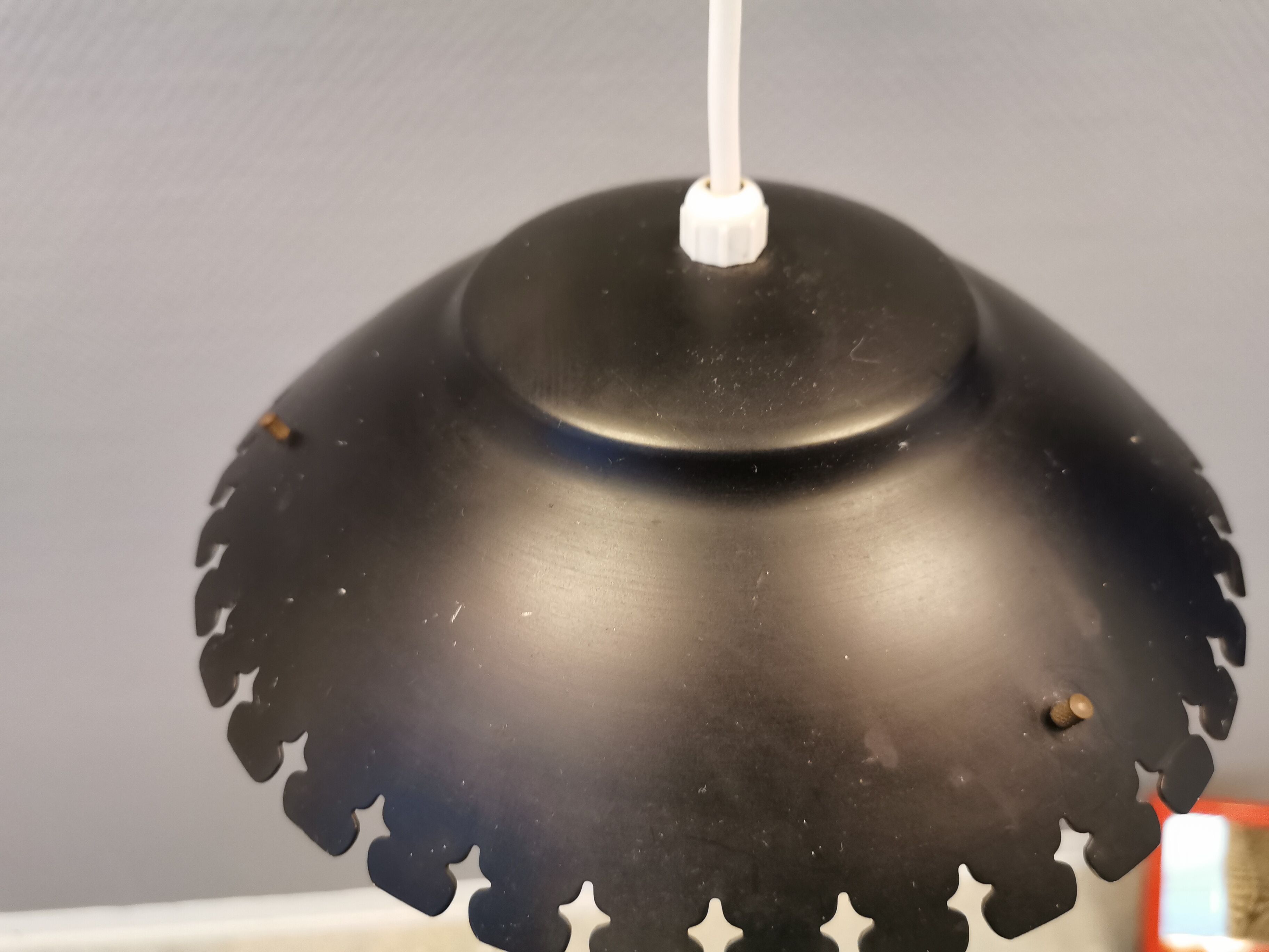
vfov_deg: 51.4
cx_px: 634
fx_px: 990
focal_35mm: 27
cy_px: 476
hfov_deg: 65.3
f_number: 1.6
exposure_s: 1/60
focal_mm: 5.56
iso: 400
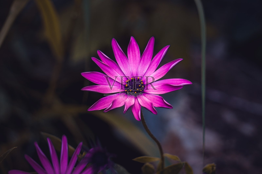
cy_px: 87
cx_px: 131
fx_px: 1484
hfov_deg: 10.1
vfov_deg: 6.7
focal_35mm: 204
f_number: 5.6
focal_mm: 136
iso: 400
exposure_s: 1/250
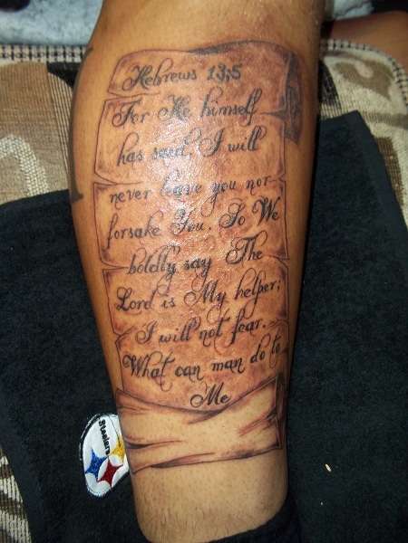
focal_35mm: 36
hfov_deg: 39.7
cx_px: 204
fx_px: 566
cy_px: 272
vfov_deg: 51.4
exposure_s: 1/30
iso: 160
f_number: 3.1
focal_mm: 6.5
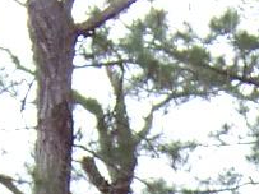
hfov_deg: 9.8
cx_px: 424
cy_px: 541
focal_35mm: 195
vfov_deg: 7.0
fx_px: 1458
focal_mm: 5.5
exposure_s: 1/90
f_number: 3.4
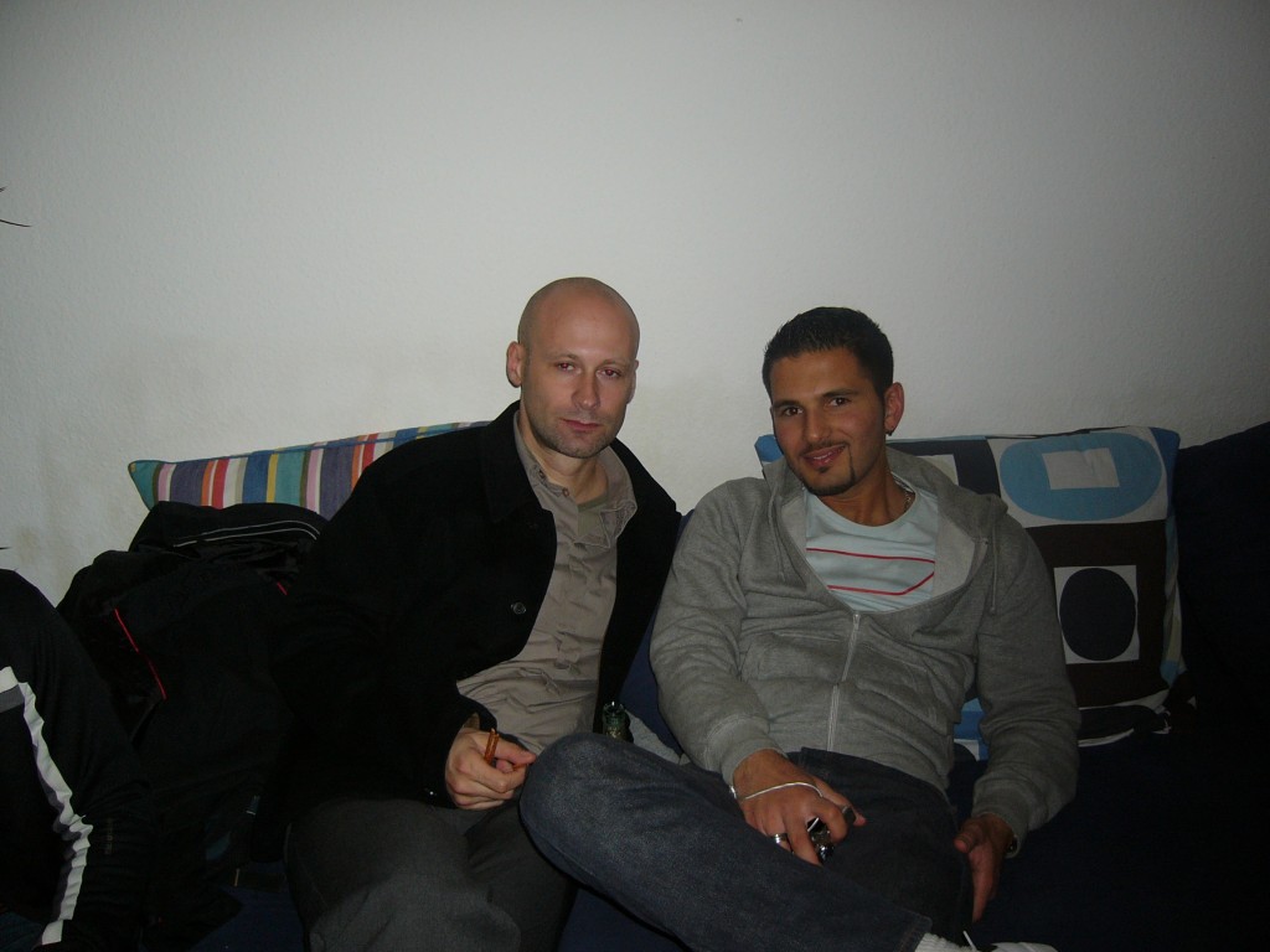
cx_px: 635
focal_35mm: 35
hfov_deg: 52.6
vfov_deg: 40.7
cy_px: 476
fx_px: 1284
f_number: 2.8
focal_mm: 5.8
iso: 100
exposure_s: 1/60
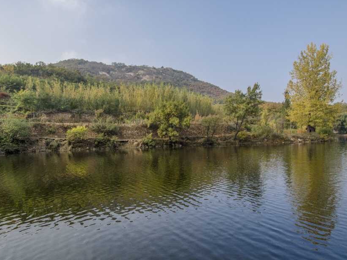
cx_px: 166
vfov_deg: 63.4
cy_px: 132
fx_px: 210
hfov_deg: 79.0
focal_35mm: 21
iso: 200
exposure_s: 1/125
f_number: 8
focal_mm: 10
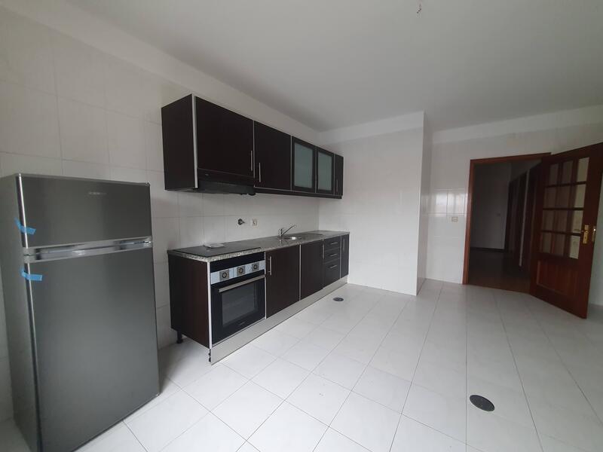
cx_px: 302
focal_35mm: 13
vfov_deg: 89.9
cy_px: 226
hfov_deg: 106.2
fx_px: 226
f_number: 2.2
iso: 200
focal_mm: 1.8
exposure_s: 1/50
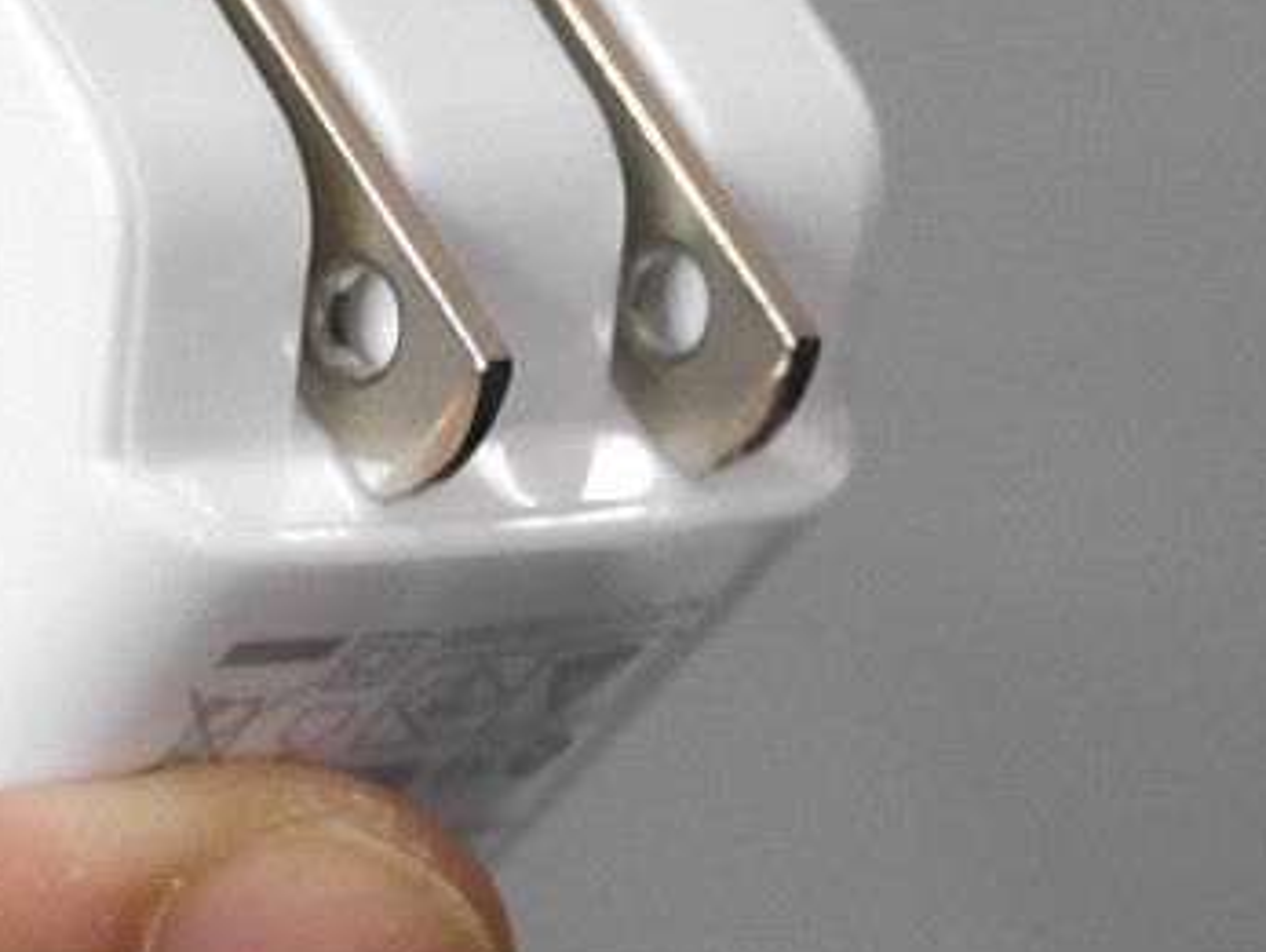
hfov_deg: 12.9
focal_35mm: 152
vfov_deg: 9.8
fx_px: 5565
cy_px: 288
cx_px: 91
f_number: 5.6
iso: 1250
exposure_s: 1/60
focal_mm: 33
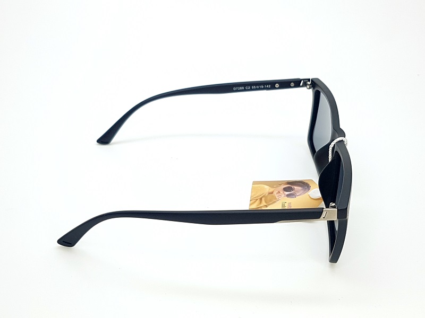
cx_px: 212
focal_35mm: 26
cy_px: 159
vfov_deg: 53.1
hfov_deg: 67.3
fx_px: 319
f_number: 1.7
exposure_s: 1/130
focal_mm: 4.2
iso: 50
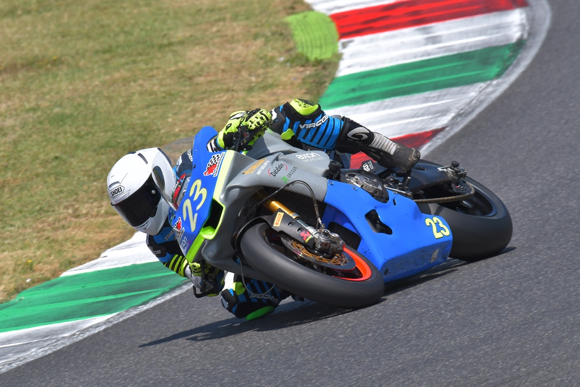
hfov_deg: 2.9
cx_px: 290
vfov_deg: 1.9
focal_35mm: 720
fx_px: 11601
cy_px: 194
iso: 400
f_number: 10
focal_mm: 480
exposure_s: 1/1000
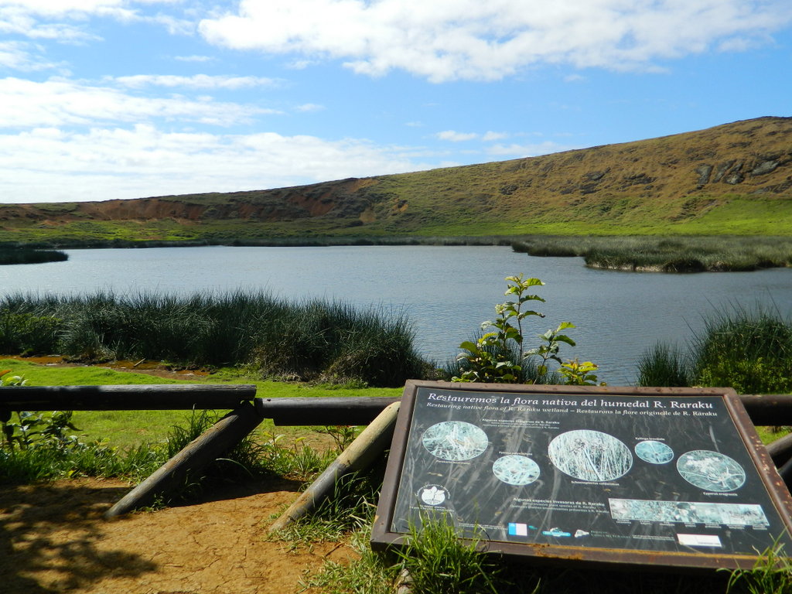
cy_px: 297
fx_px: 709
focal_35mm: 31
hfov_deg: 58.4
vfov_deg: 45.4
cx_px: 396
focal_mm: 5.6
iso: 80
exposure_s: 1/160
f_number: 9.1
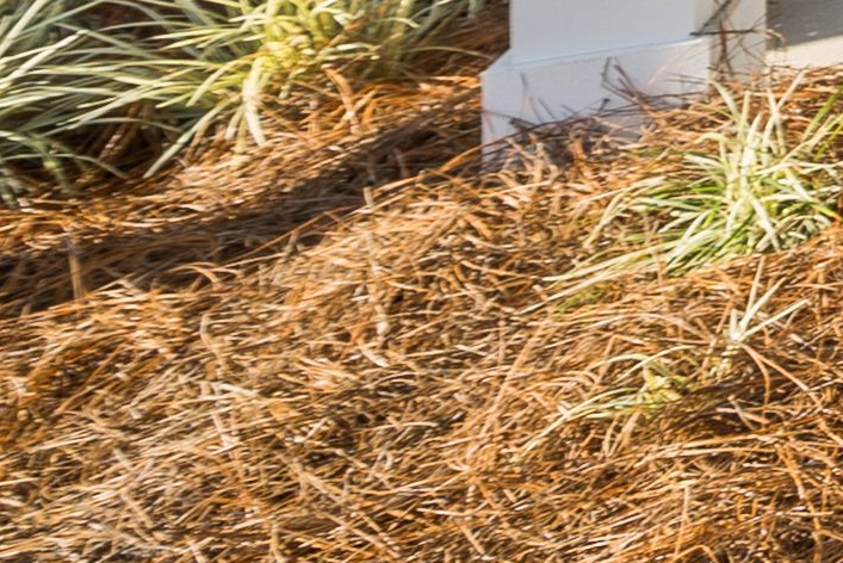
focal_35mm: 72
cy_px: -774
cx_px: 2460
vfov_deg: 13.8
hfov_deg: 11.8
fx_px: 1687
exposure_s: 1/100
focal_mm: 12
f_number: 7.1
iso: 50
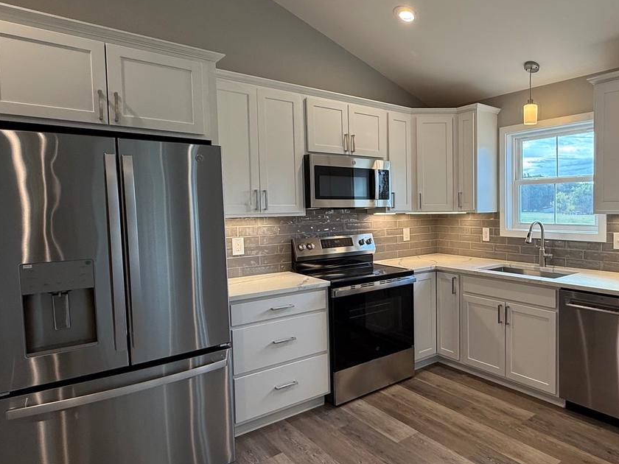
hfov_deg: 68.1
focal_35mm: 24
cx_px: 445
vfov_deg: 56.8
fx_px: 429
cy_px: 228
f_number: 2.2
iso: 125
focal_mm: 2.22
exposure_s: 1/120
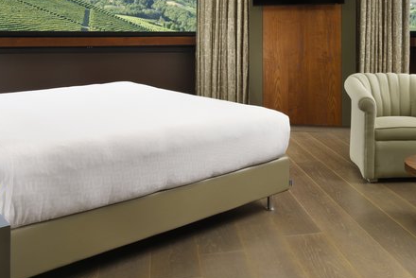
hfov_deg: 47.9
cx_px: 267
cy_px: 43
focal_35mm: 40
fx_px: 463
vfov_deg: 32.3
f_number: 13
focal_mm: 22
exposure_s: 1/15
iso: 200
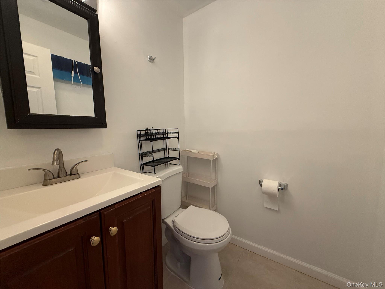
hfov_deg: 102.1
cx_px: 192
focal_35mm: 14
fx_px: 156
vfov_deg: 85.7
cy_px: 144
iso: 250
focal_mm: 2.22
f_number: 2.2
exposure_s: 1/120
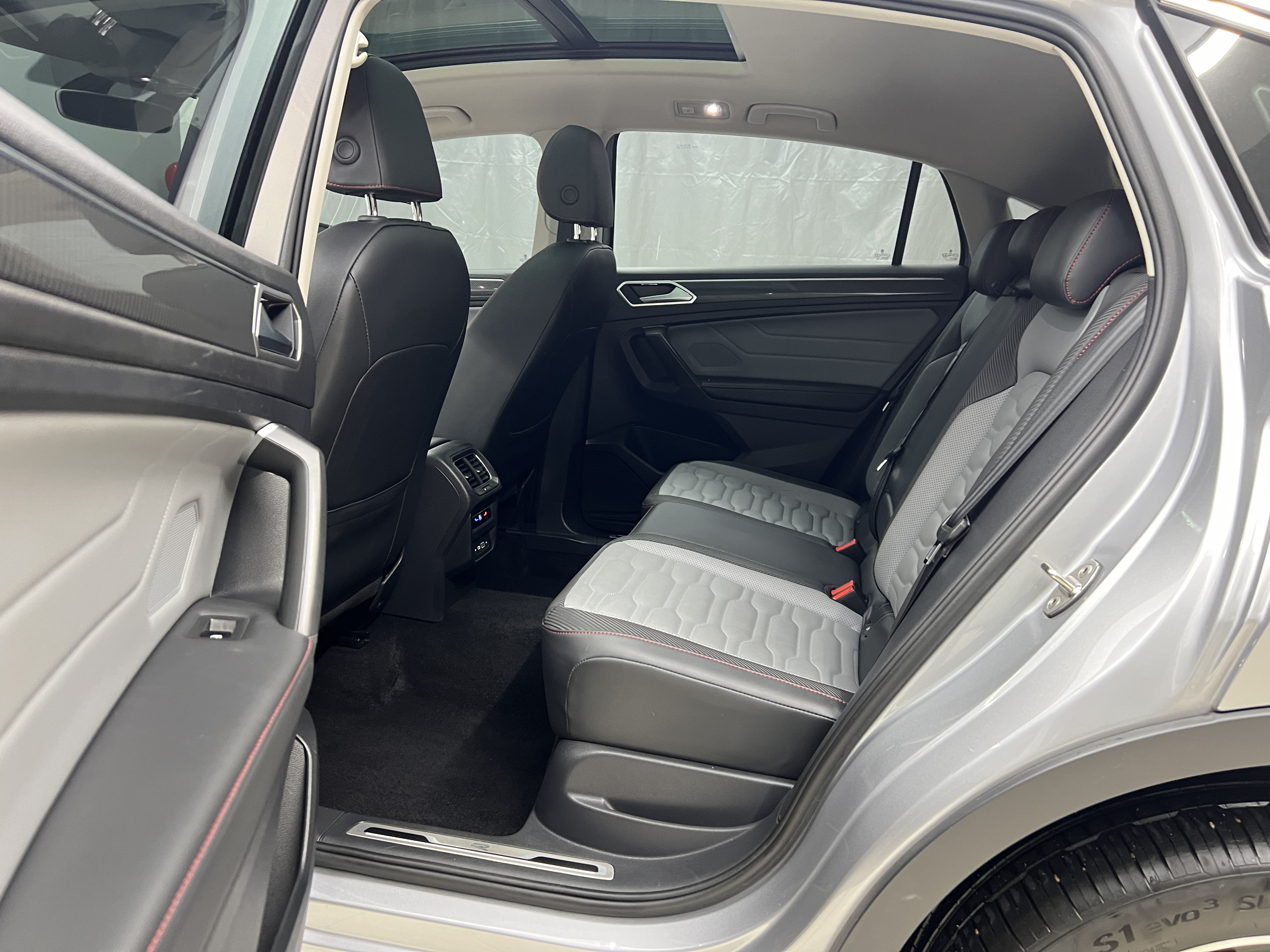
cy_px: 476
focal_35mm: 26
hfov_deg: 67.3
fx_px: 954
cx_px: 635
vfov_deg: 53.1
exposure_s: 1/50
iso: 250
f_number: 1.5
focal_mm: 5.7
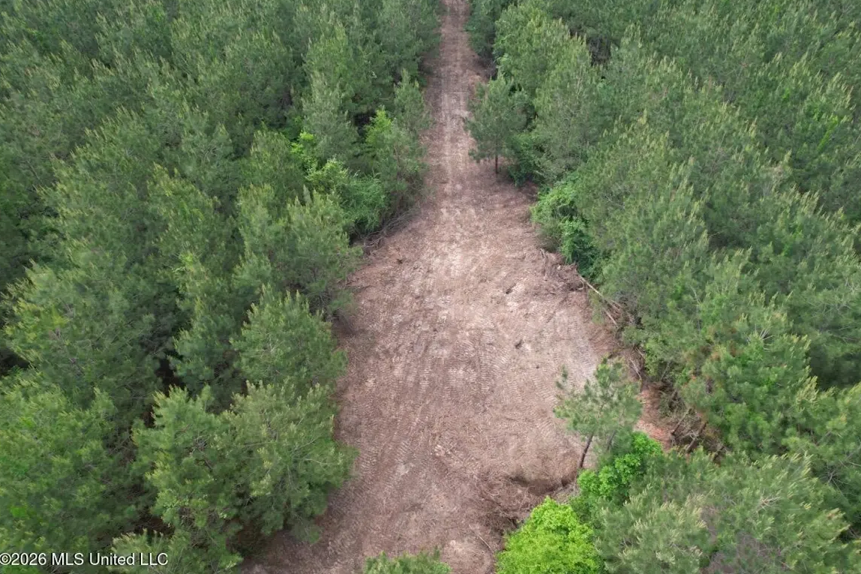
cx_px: 445
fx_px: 550
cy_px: 286
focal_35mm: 23
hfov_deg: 76.1
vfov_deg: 55.1
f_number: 2.8
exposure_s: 1/240
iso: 100
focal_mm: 8.38
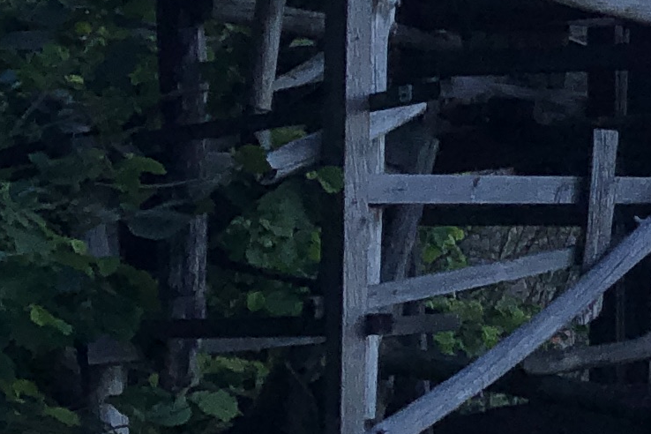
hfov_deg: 10.6
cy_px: -147
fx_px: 2875
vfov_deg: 8.5
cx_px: 1700
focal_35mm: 159
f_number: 1.8
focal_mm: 3.99
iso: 20
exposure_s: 1/1021
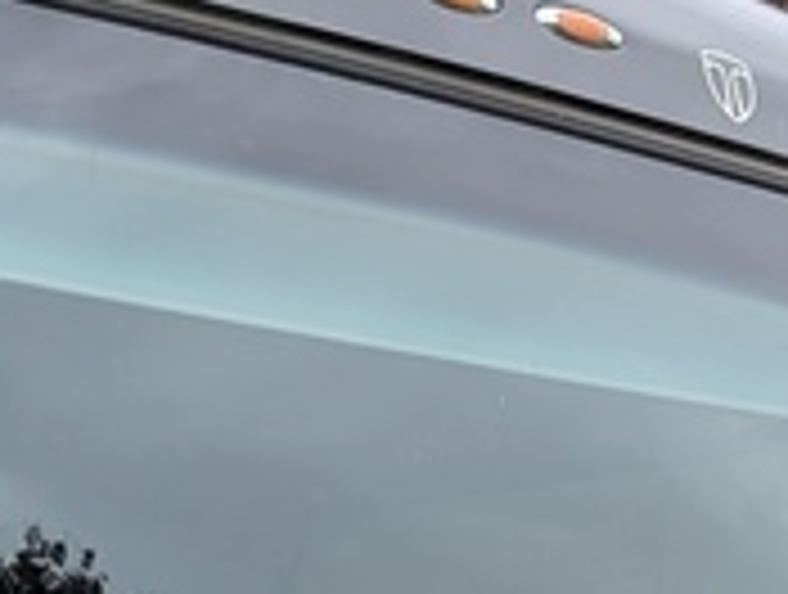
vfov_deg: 10.4
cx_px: -405
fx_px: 3125
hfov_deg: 13.5
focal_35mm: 137
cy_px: 974
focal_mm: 6.9
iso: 19
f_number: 1.68
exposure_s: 1/1984
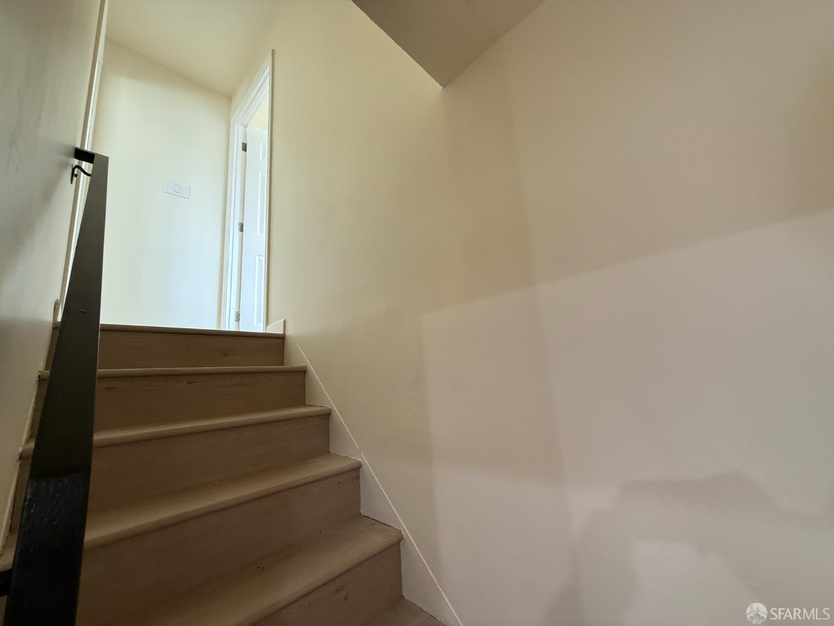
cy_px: 313
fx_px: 337
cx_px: 417
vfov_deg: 85.7
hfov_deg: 102.1
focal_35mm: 14
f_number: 2.2
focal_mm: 2.22
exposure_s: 1/120
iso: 200
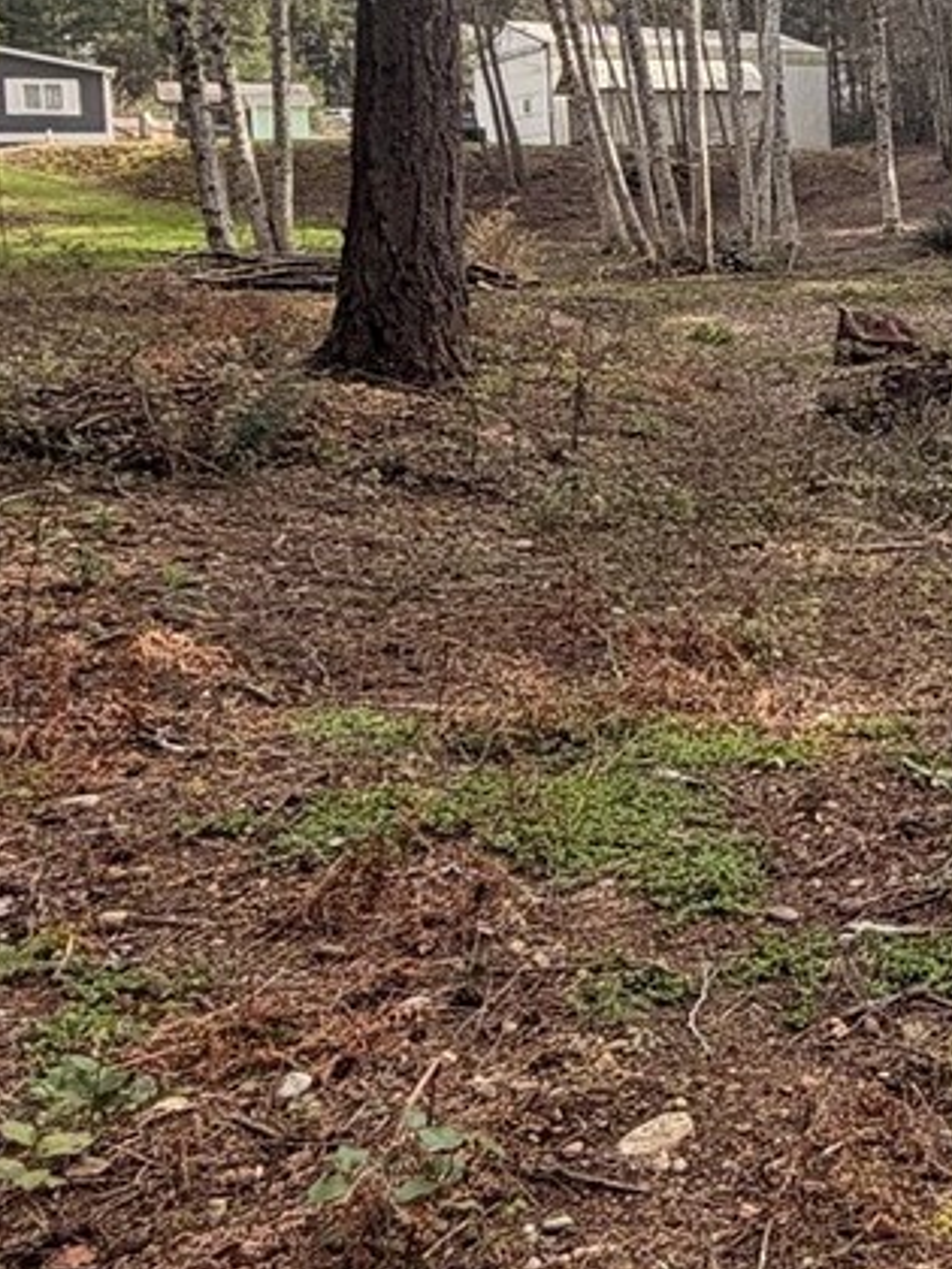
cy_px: 305
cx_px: 1372
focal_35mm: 48
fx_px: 1760
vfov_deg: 38.6
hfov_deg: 24.5
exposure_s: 1/502
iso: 50
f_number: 2.2
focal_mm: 2.22
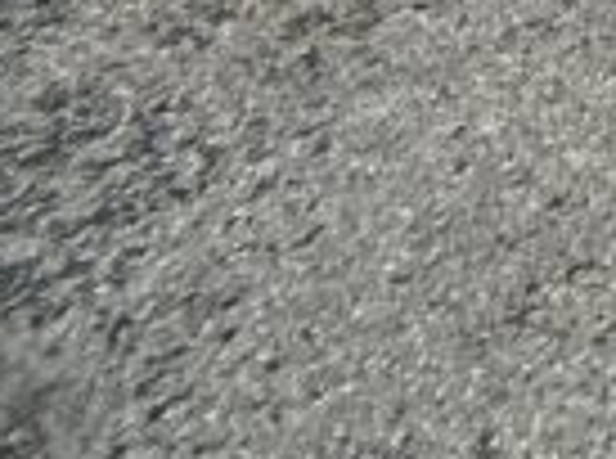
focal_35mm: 195
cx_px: 2131
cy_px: -1174
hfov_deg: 8.0
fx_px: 3461
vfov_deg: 6.5
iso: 50
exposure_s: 1/5882
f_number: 1.5
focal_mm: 5.7
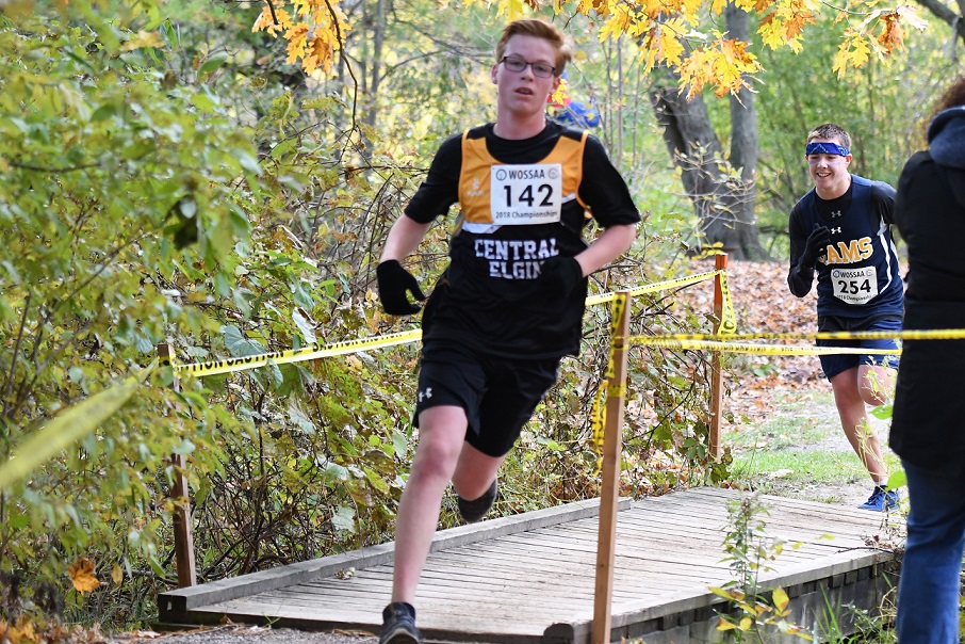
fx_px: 2814
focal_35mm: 105
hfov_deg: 19.5
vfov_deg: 13.0
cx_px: 482
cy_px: 322
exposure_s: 1/1000
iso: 1250
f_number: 2.8
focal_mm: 70
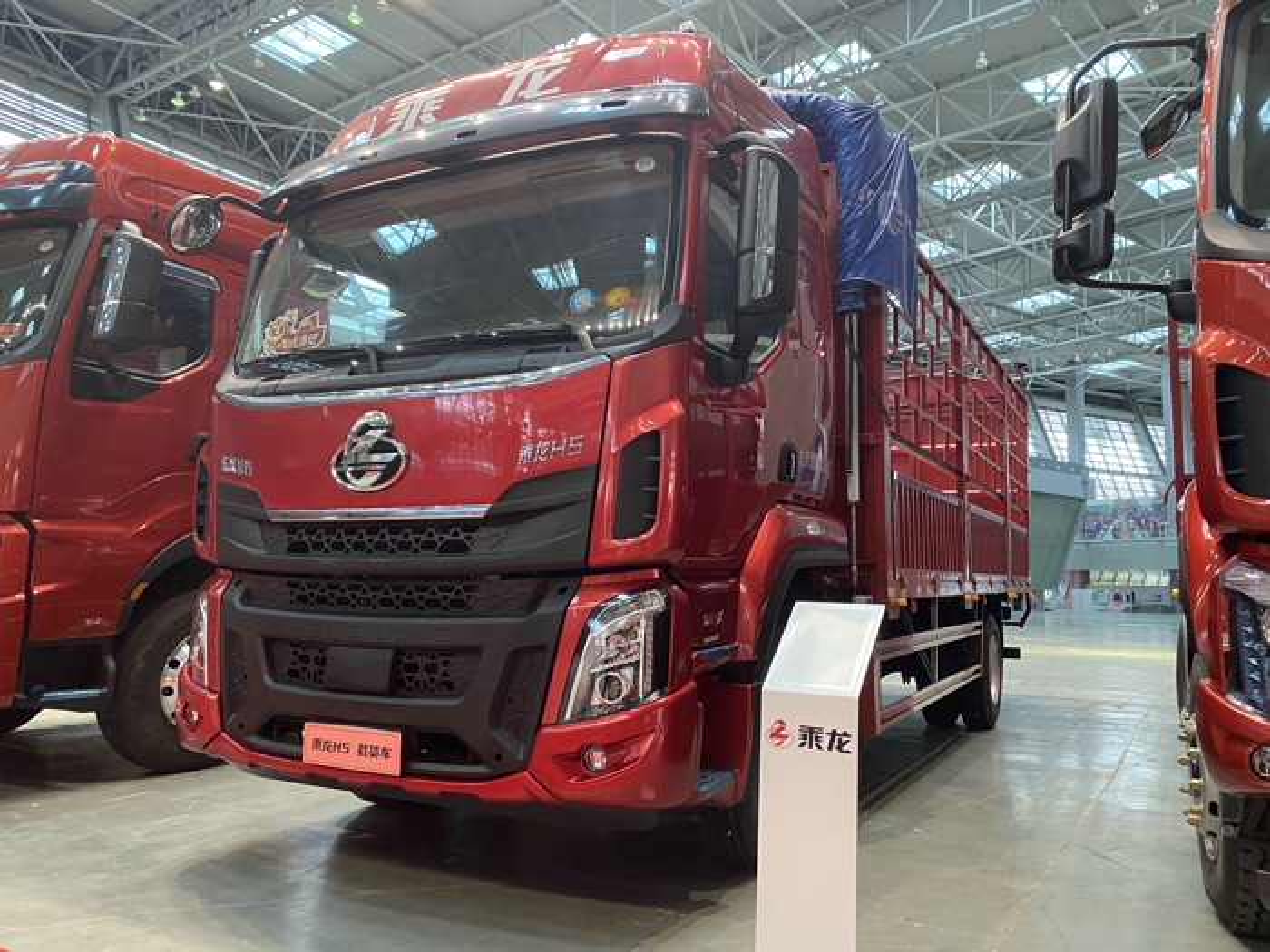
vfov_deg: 53.1
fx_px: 954
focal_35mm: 26
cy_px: 476
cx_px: 635
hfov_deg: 67.3
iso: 400
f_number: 1.8
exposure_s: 1/33
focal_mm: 4.25
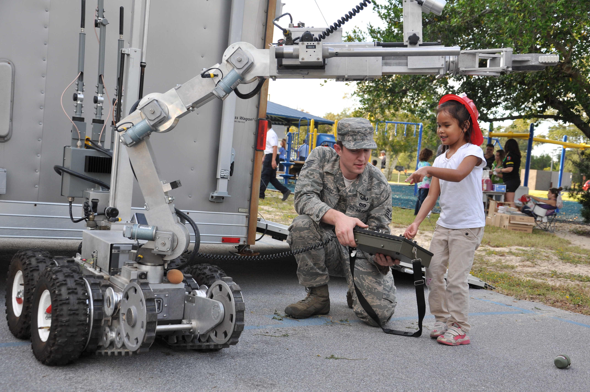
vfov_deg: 29.8
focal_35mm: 45
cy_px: 196
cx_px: 295
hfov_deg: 43.7
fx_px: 737
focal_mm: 30
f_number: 6.3
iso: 200
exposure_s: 1/160
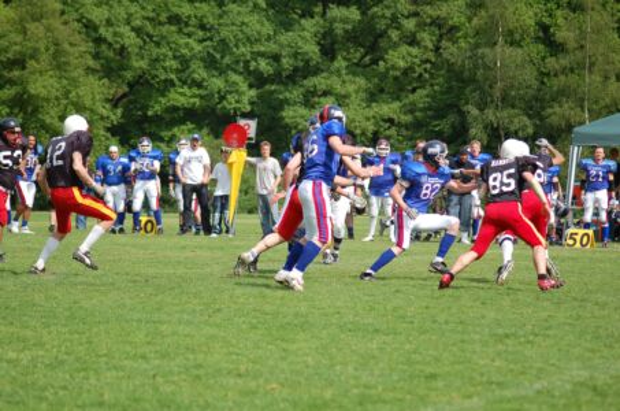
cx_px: 310
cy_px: 206
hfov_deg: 11.4
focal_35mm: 180
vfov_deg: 7.6
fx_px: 3093
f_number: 4.5
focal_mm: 120
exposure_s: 1/1250
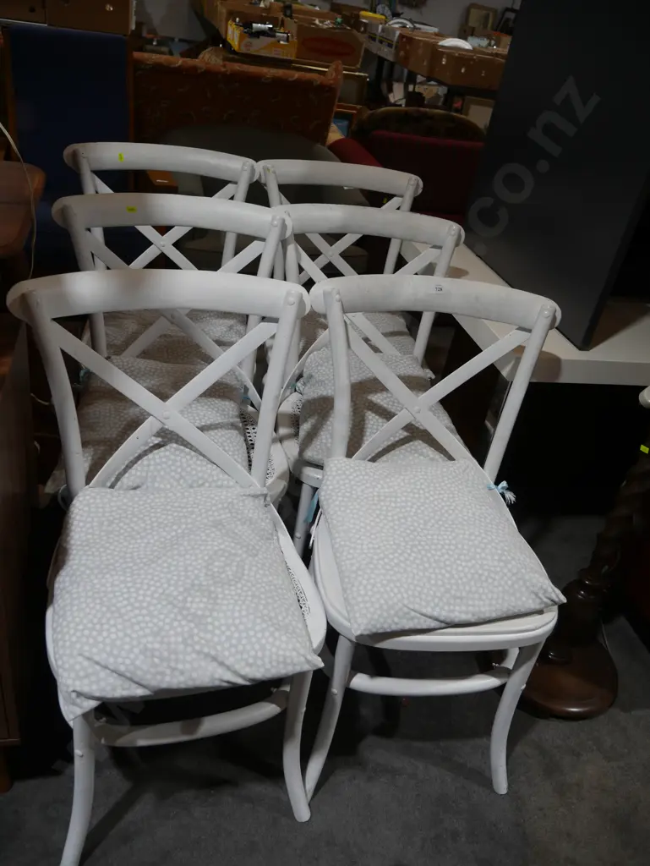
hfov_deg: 49.8
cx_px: 325
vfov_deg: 63.4
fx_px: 700
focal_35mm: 28
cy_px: 433
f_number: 3.5
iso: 200
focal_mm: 14
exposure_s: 1/125
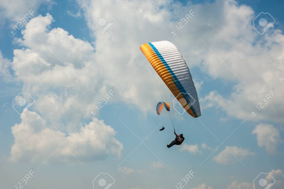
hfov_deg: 25.4
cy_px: 94
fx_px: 631
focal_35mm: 80
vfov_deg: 17.0
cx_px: 142
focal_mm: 80
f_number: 20
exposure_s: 1/640
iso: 200
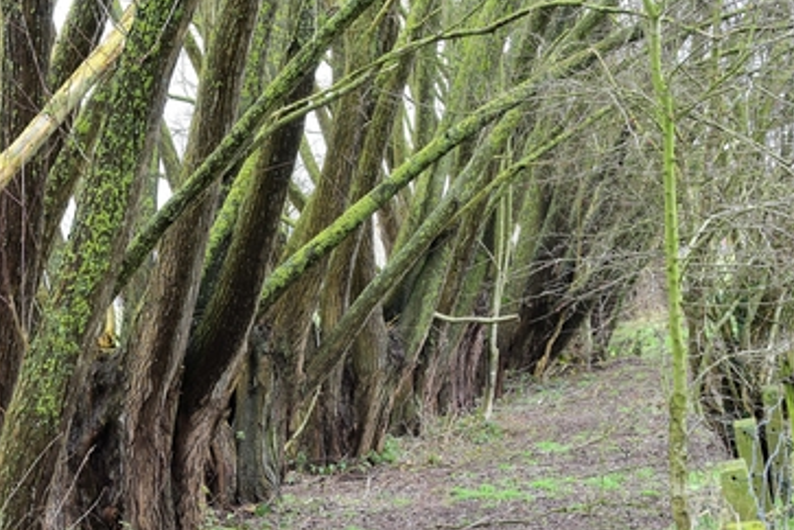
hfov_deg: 17.8
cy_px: 329
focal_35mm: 114
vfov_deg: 12.0
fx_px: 2514
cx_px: 175
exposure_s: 1/15
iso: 400
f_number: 8
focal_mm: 46
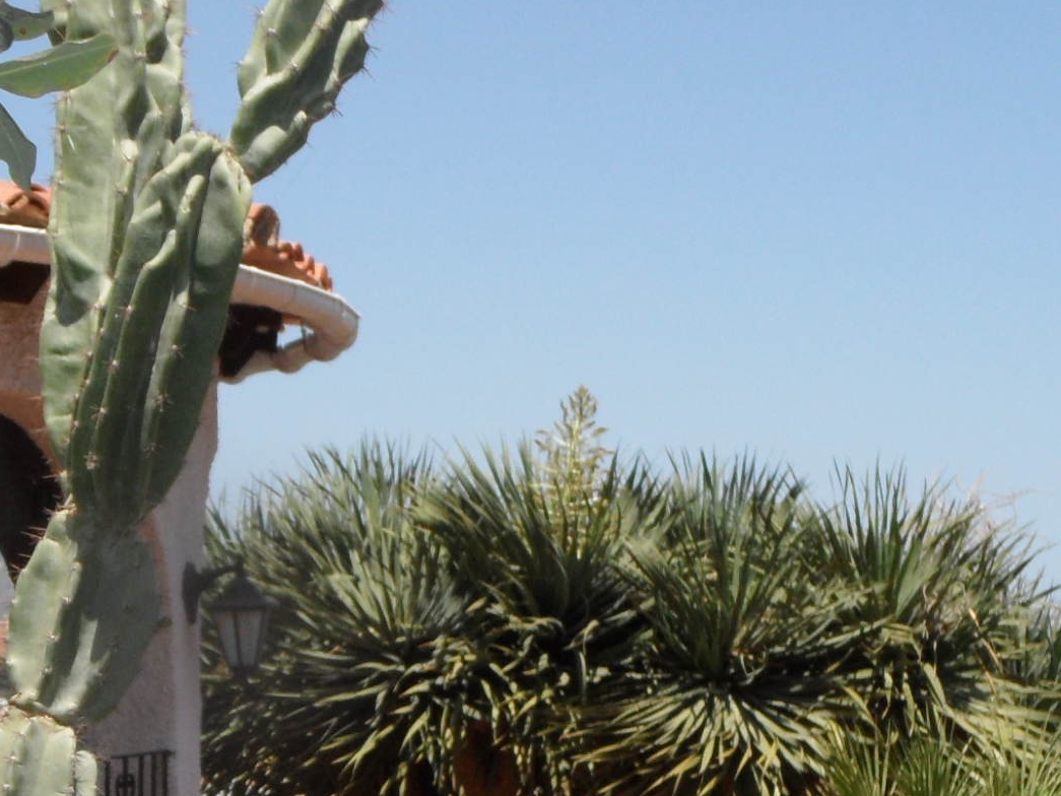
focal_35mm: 98
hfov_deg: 20.0
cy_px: 872
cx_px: 623
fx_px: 3004
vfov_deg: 14.7
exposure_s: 1/1000
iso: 100
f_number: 3.6
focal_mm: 6.5
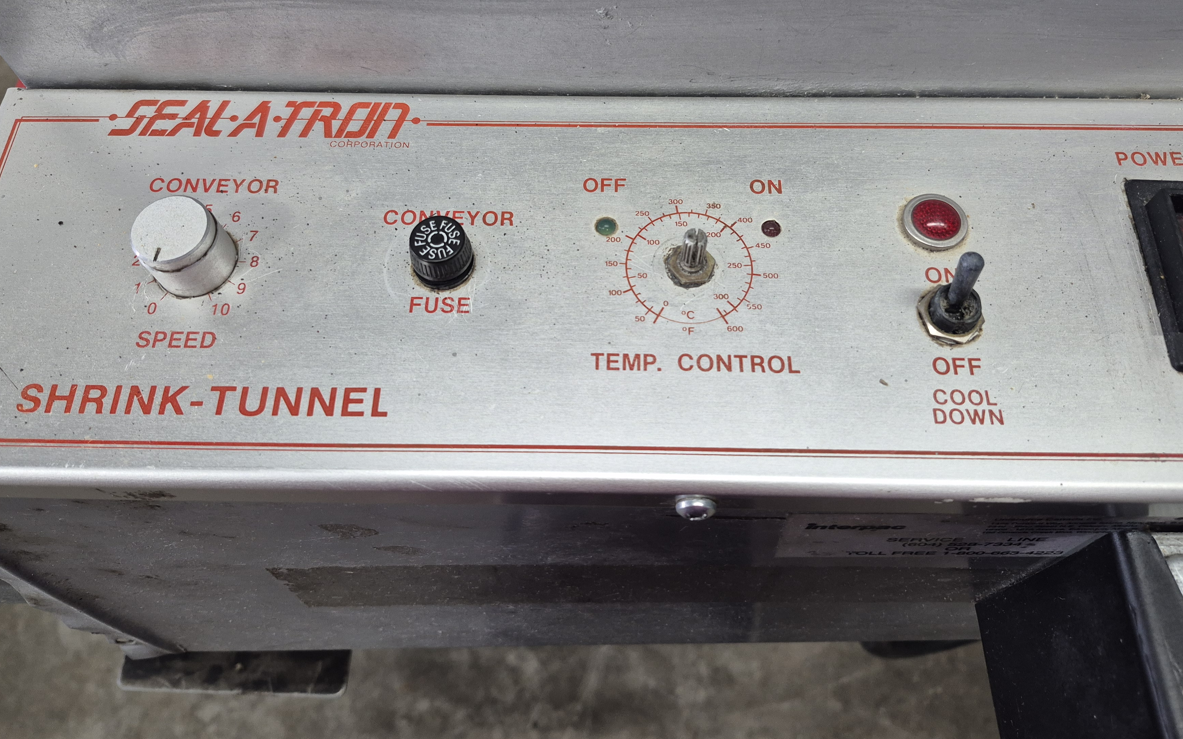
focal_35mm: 28
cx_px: 605
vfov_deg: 43.8
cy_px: 237
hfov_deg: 66.5
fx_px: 903
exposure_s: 1/120
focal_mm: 5.4
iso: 200
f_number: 1.8
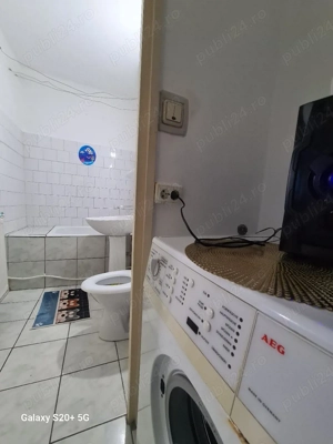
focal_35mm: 13
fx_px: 167
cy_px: 222
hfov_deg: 89.9
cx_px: 166
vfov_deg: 106.2
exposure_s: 1/33
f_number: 2.2
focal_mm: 2.2
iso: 320
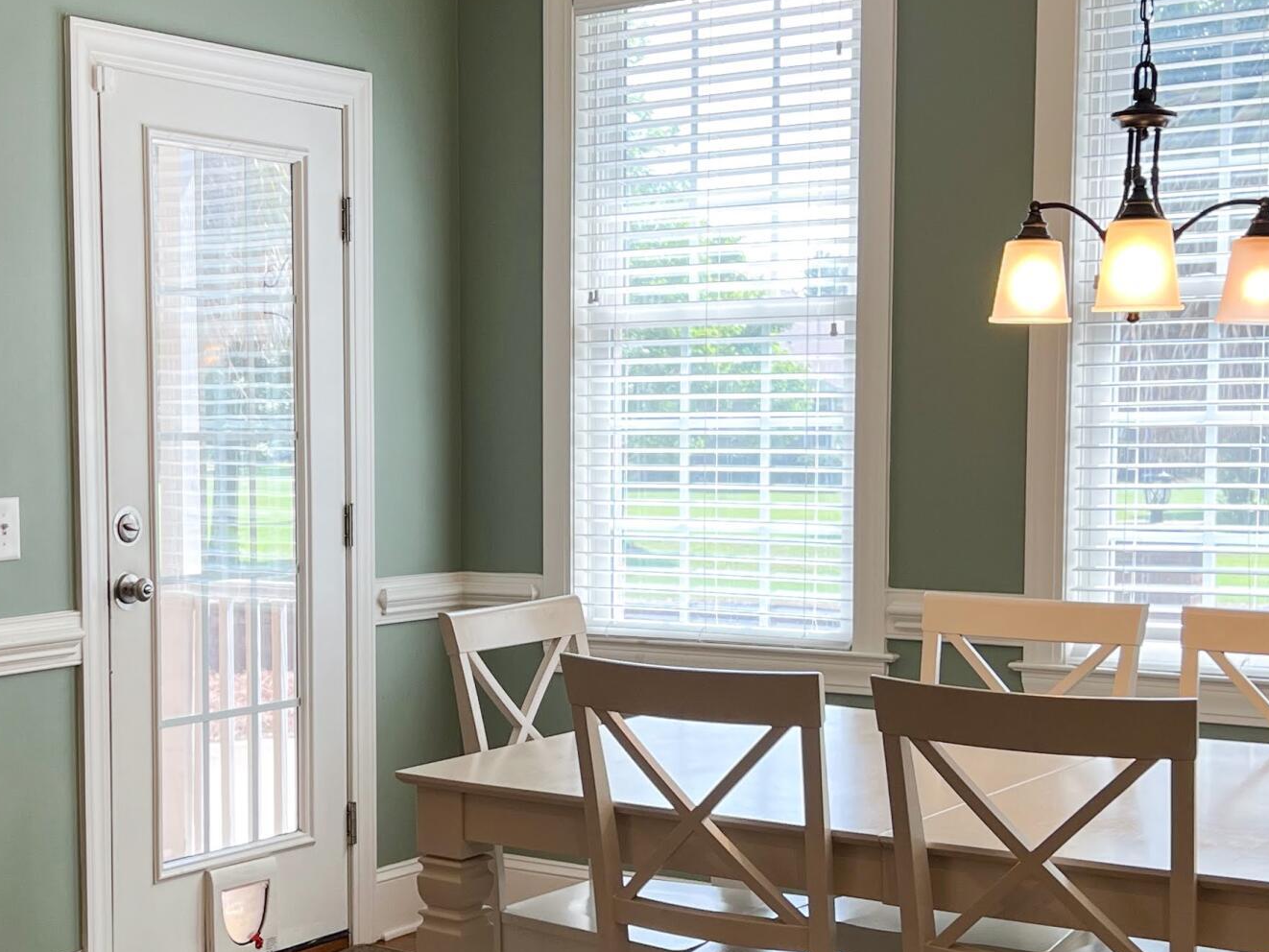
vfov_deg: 24.7
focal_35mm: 59
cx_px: 461
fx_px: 2163
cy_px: 624
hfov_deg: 32.5
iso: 40
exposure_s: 1/180
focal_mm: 5.7
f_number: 1.5
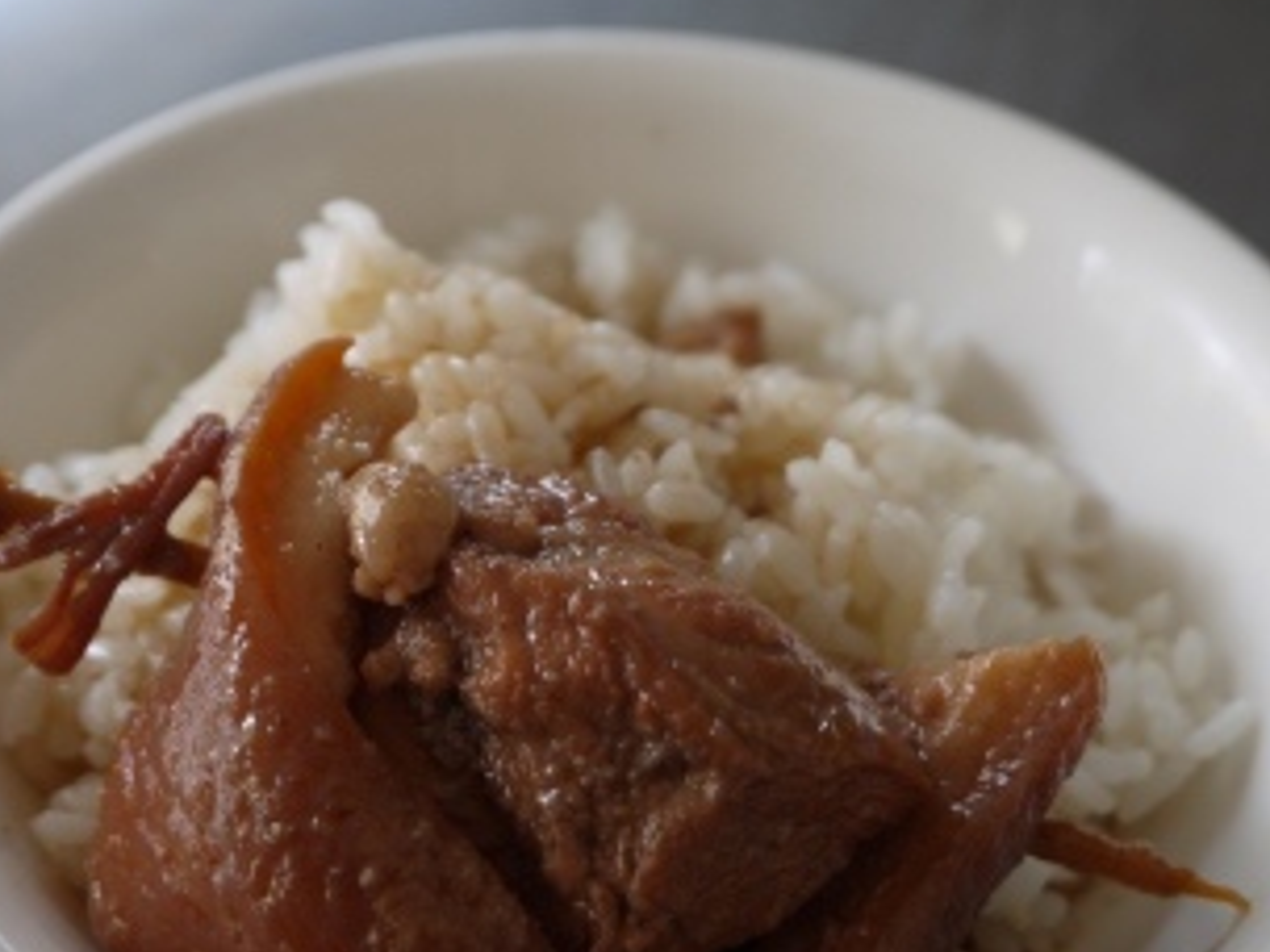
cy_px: 568
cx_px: 610
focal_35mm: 56
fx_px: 2055
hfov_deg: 34.3
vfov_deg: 26.1
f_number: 4.3
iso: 160
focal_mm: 19
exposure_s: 1/80
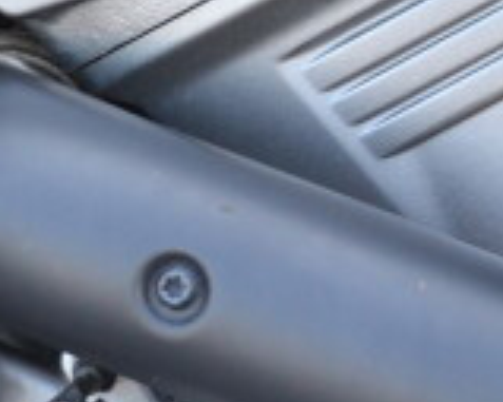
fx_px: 4419
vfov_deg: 5.2
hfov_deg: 6.4
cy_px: 196
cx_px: 908
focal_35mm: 297
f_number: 5
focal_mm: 28
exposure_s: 1/100
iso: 400
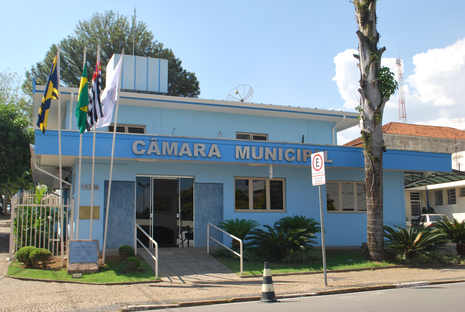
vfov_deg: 34.4
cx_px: 232
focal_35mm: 39
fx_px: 505
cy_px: 156
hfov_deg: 49.5
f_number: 7.1
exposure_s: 1/200
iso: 100
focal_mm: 26
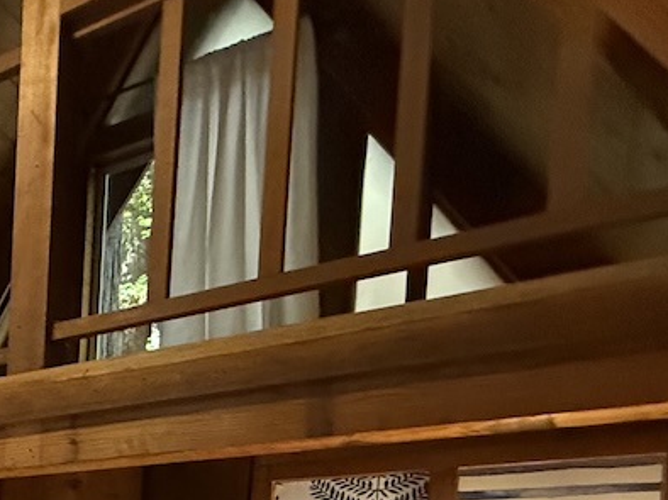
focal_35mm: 43
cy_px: 638
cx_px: -326
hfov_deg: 28.7
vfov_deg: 28.1
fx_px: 829
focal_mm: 2.22
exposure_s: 1/60
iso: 640
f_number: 2.2
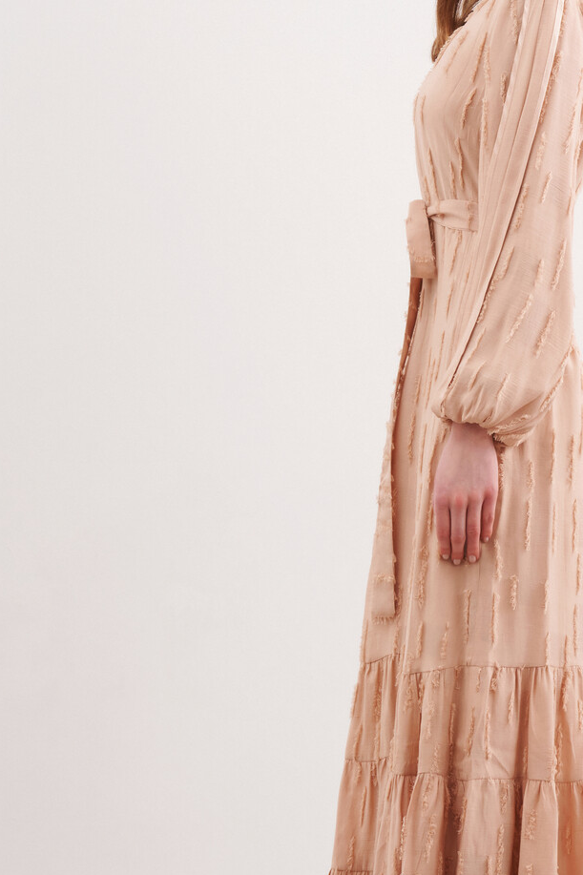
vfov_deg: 18.9
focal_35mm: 108
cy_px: 416
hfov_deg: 12.6
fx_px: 2624
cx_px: 522
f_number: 11
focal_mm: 55
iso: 400
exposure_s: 1/160
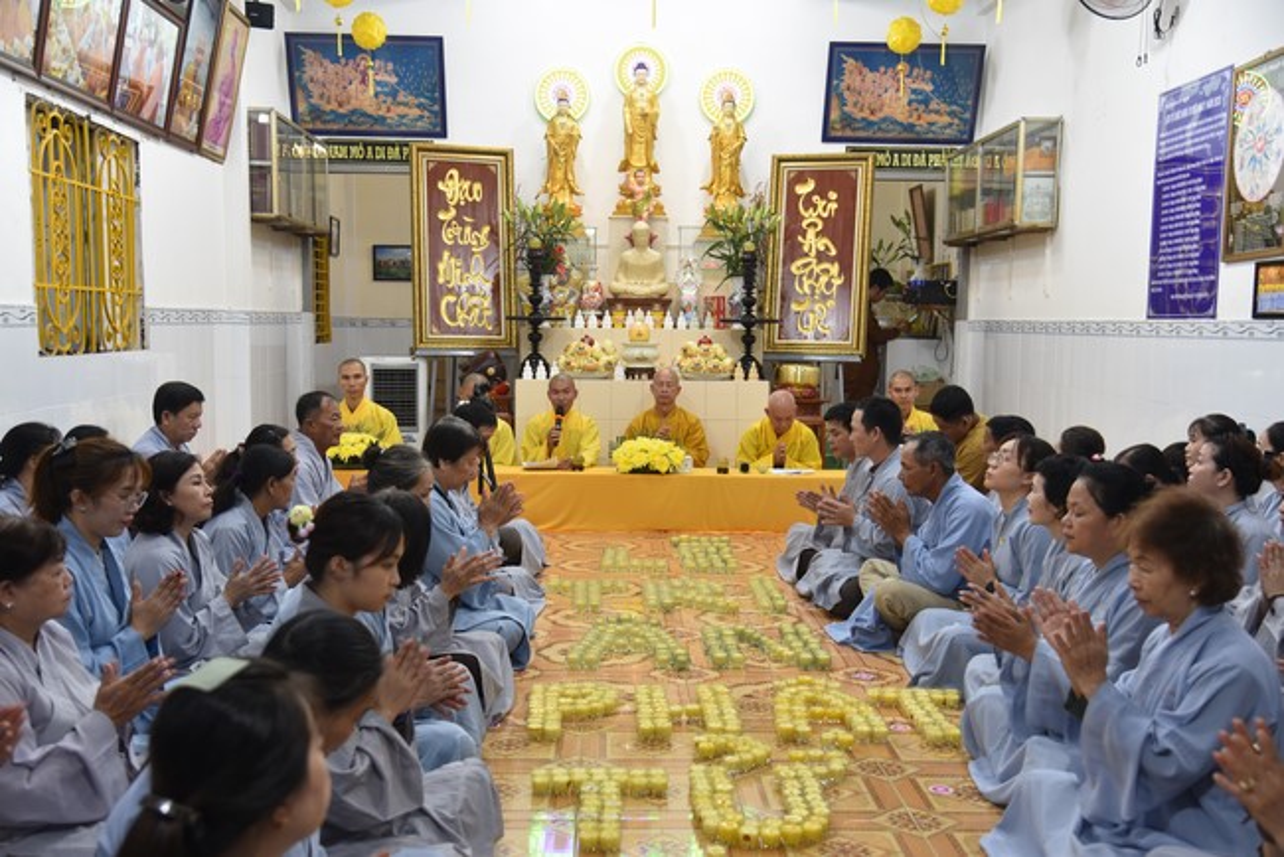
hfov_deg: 48.4
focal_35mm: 40
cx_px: 642
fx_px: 1427
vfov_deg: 33.4
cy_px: 428
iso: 640
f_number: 4
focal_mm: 40
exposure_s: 1/60
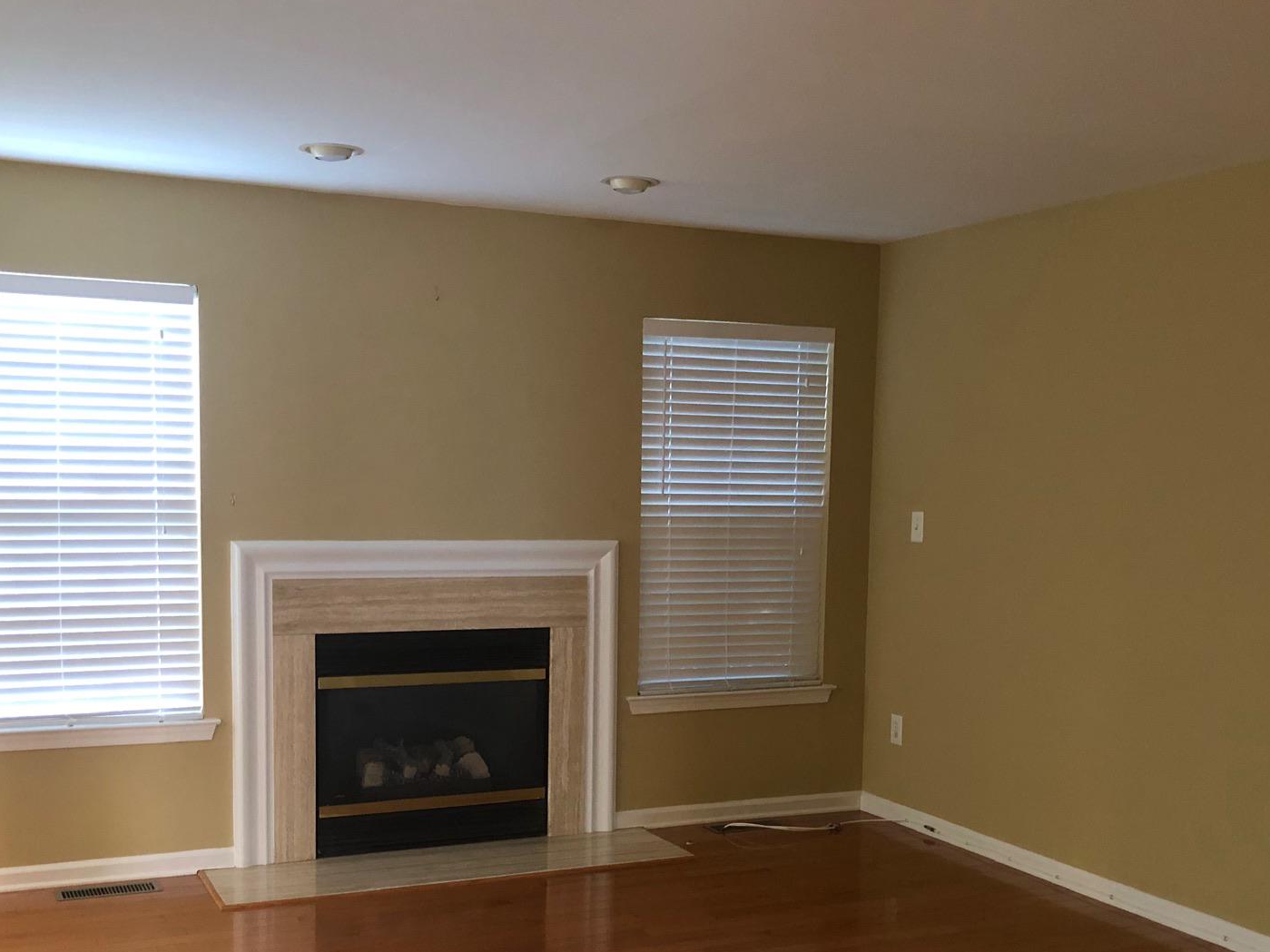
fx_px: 1504
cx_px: 680
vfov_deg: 34.8
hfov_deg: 45.7
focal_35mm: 41
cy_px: 646
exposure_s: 1/9
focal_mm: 3.99
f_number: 1.8
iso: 100
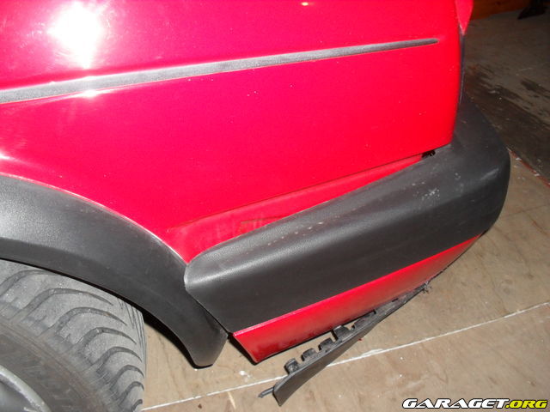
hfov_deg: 52.6
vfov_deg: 40.7
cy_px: 206
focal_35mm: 35
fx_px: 556
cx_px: 275
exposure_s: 1/45
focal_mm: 6.3
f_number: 3.2
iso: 200
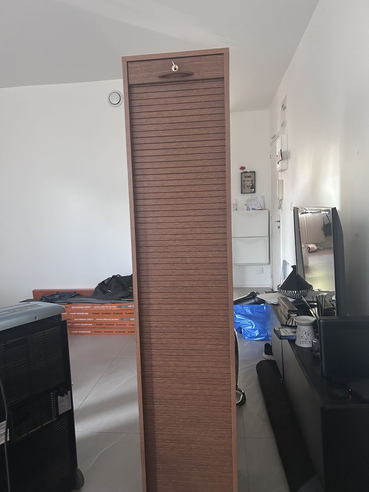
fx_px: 370
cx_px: 184
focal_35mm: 26
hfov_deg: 53.1
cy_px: 246
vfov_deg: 67.3
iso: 500
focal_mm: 5.7
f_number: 1.5
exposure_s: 1/44
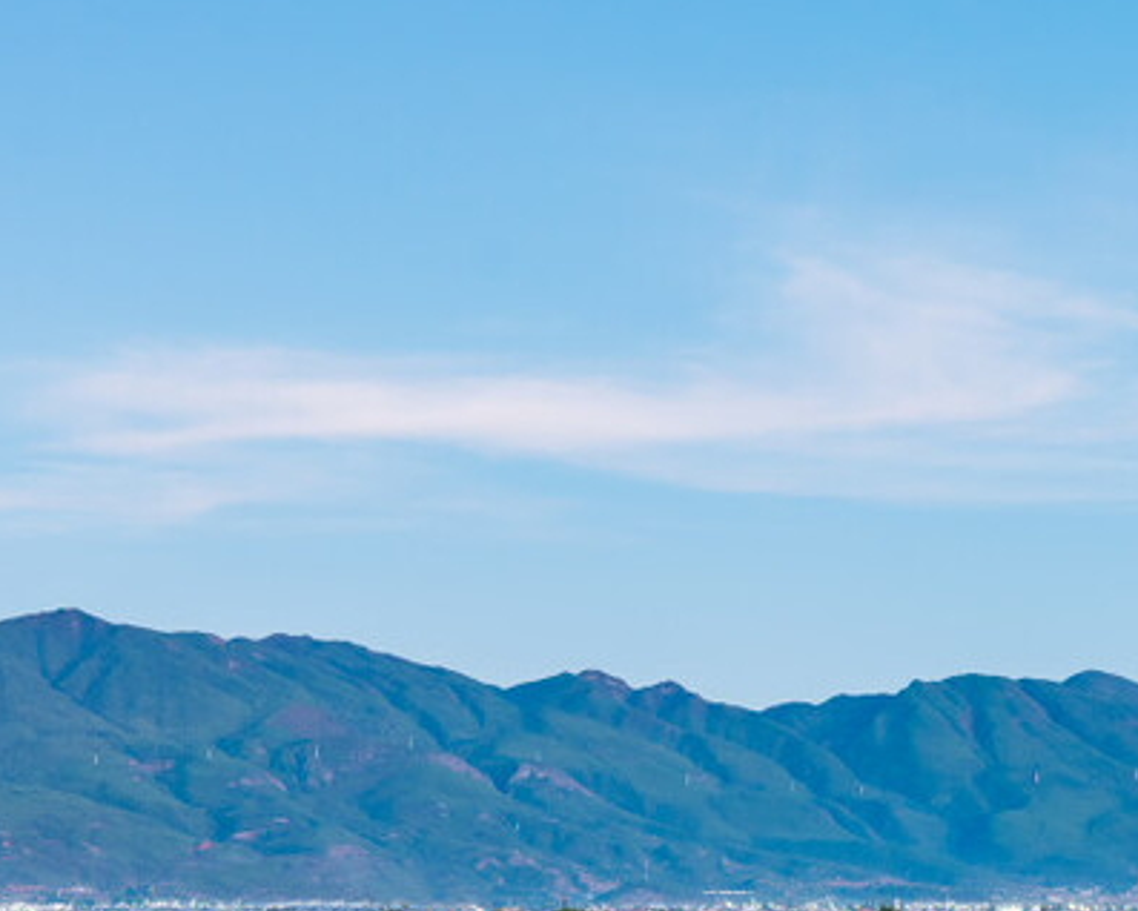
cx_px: 1000
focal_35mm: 85
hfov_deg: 22.0
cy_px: 653
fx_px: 2864
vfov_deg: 18.0
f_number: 7.1
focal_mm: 30
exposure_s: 8
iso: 100
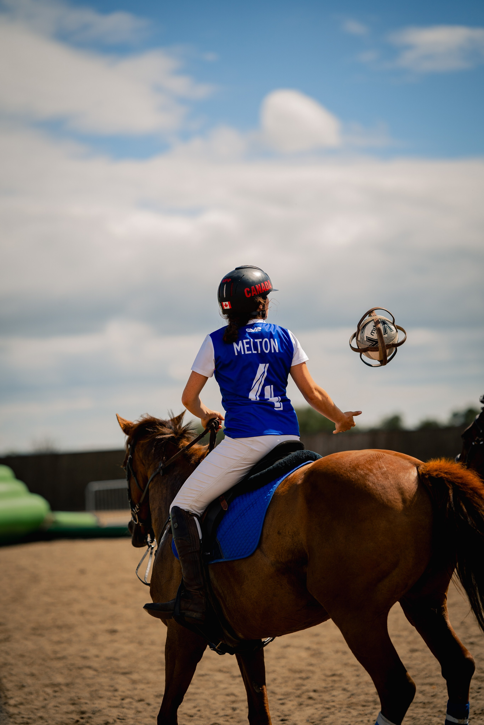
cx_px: 242
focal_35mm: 85
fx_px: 1714
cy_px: 362
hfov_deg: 16.1
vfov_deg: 23.9
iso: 100
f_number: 1.4
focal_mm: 85
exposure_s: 1/8000
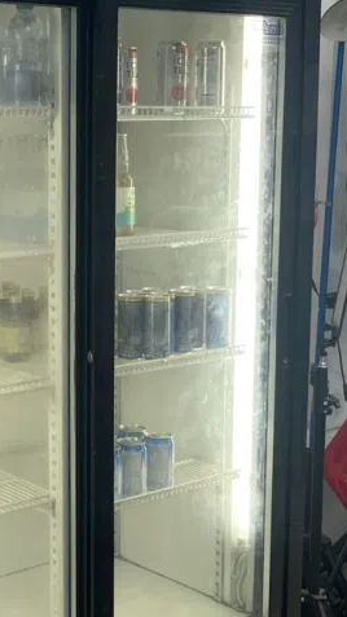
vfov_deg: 52.8
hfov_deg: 28.5
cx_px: -28
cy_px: 308
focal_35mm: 38
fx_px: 622
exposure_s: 1/100
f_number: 1.6
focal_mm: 4.2
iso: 64
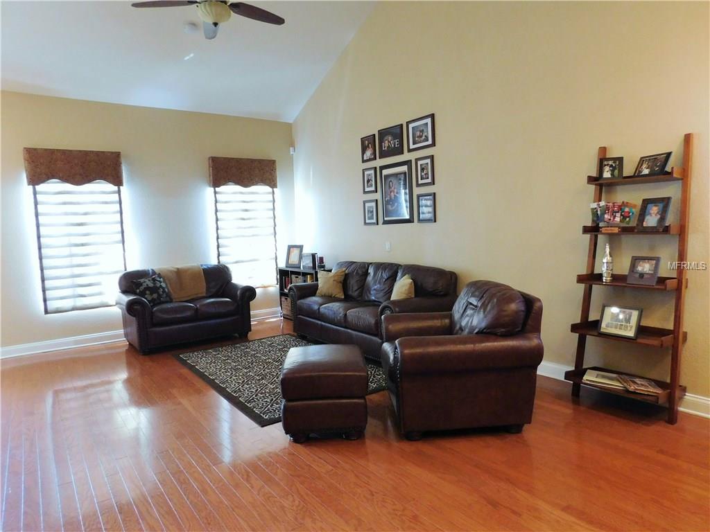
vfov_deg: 58.9
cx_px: 355
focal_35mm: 23
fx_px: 472
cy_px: 266
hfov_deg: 73.9
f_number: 3
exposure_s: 1/25
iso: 400
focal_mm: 4
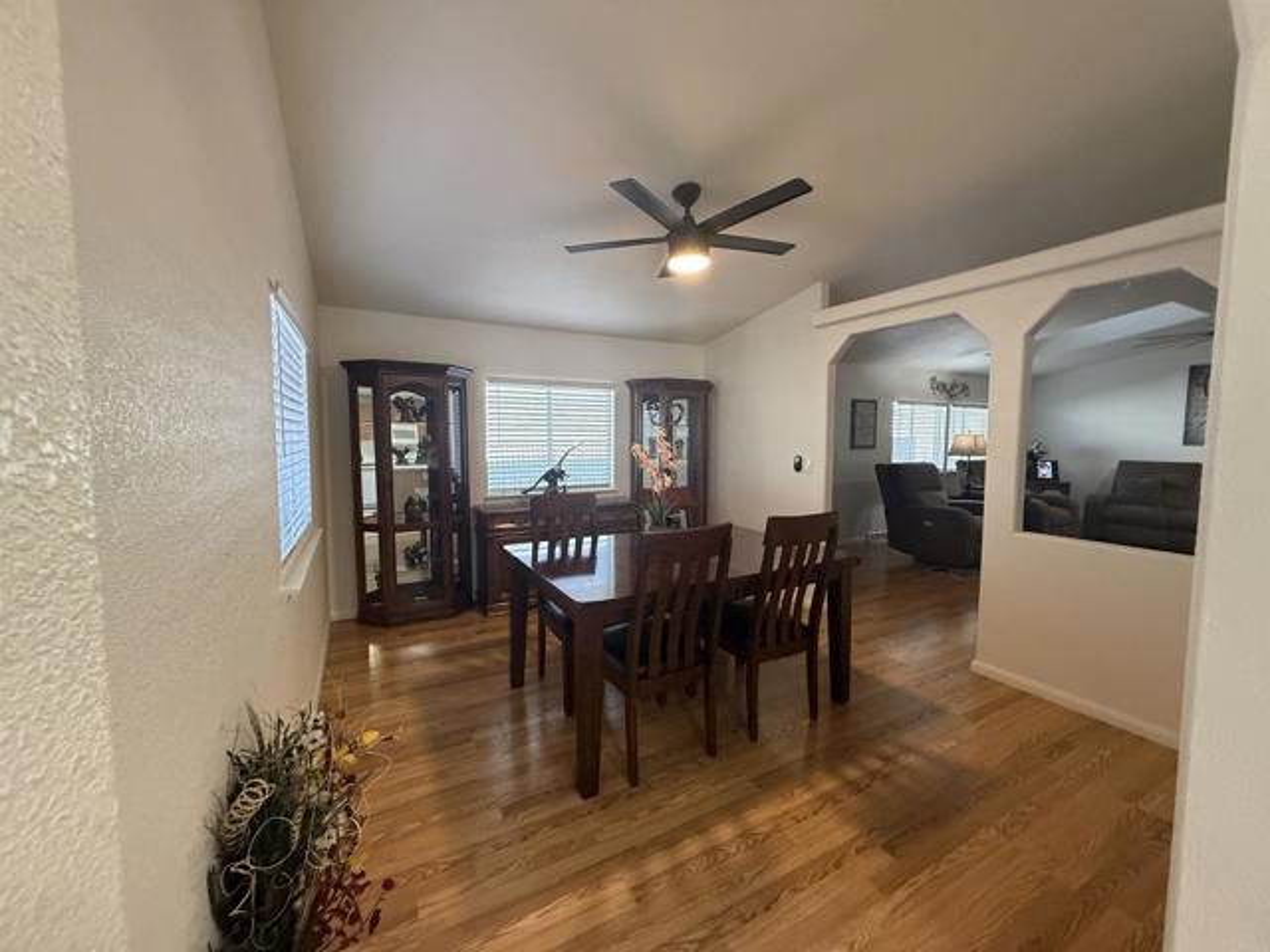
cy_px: 476
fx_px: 514
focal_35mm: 14
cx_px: 635
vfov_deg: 85.7
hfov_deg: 102.1
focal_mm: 2.22
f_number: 2.2
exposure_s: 1/120
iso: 640
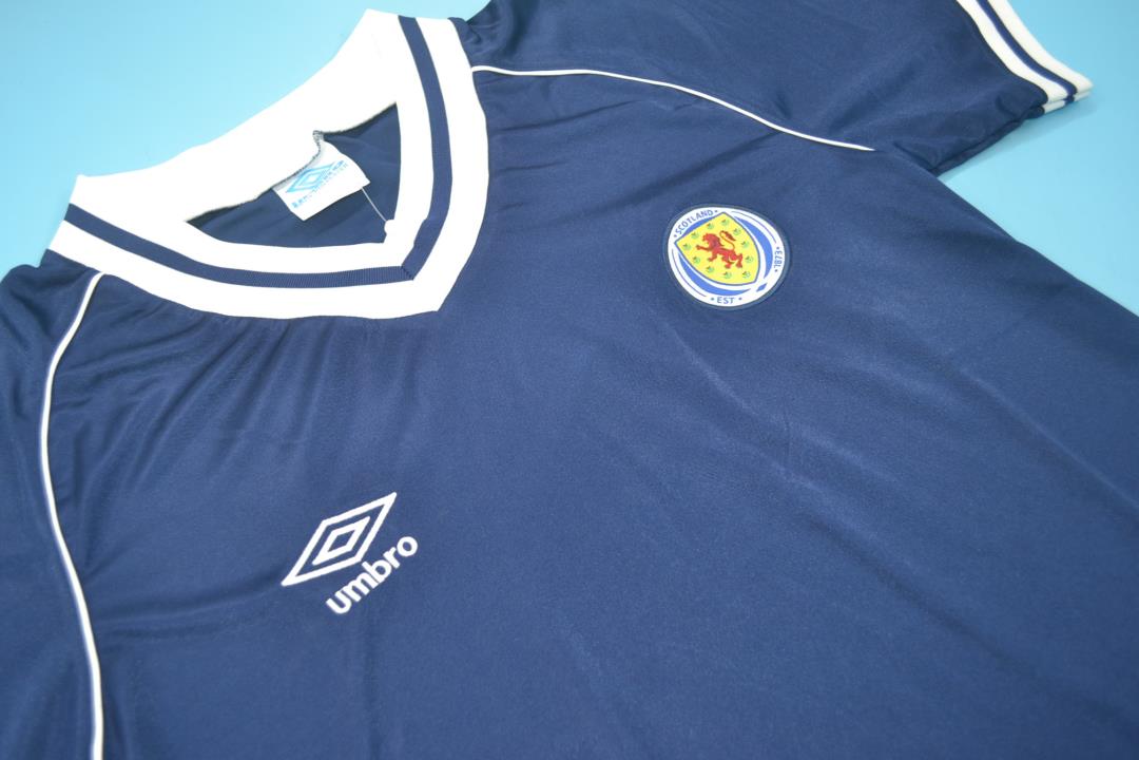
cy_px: 380
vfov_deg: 40.0
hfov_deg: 57.2
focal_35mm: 33
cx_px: 570
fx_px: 1044
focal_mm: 22
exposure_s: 1/60
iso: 200
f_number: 3.8
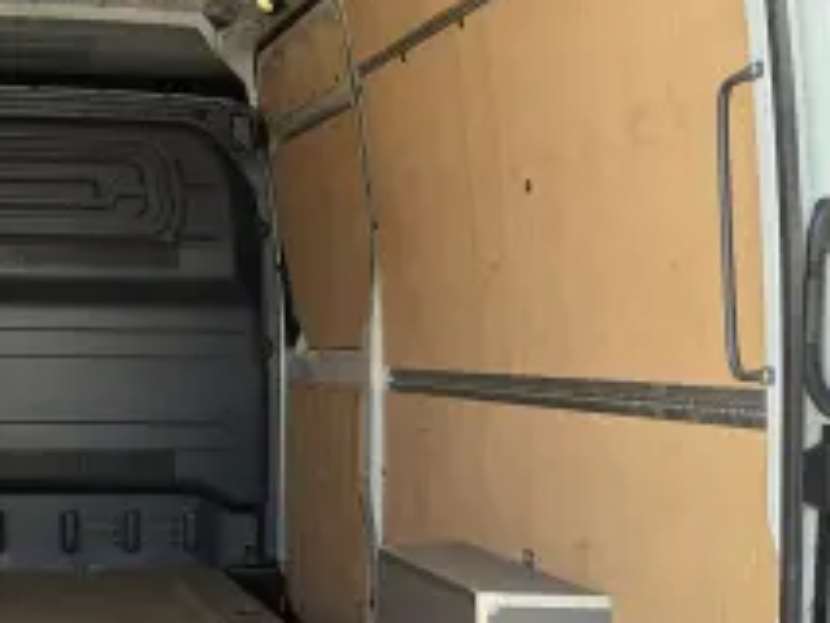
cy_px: 452
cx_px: 183
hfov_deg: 23.8
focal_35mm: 81
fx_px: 1943
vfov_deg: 18.1
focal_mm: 6.76
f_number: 1.78
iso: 80
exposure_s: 1/277
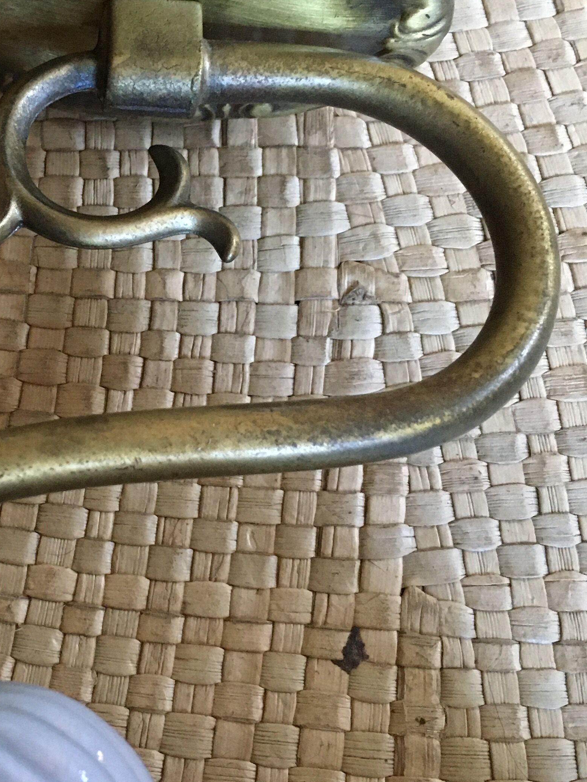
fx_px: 1266
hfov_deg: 25.0
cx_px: 22
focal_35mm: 56
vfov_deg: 34.2
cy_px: 307
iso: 200
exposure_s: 1/17
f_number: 2.2
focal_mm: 4.15
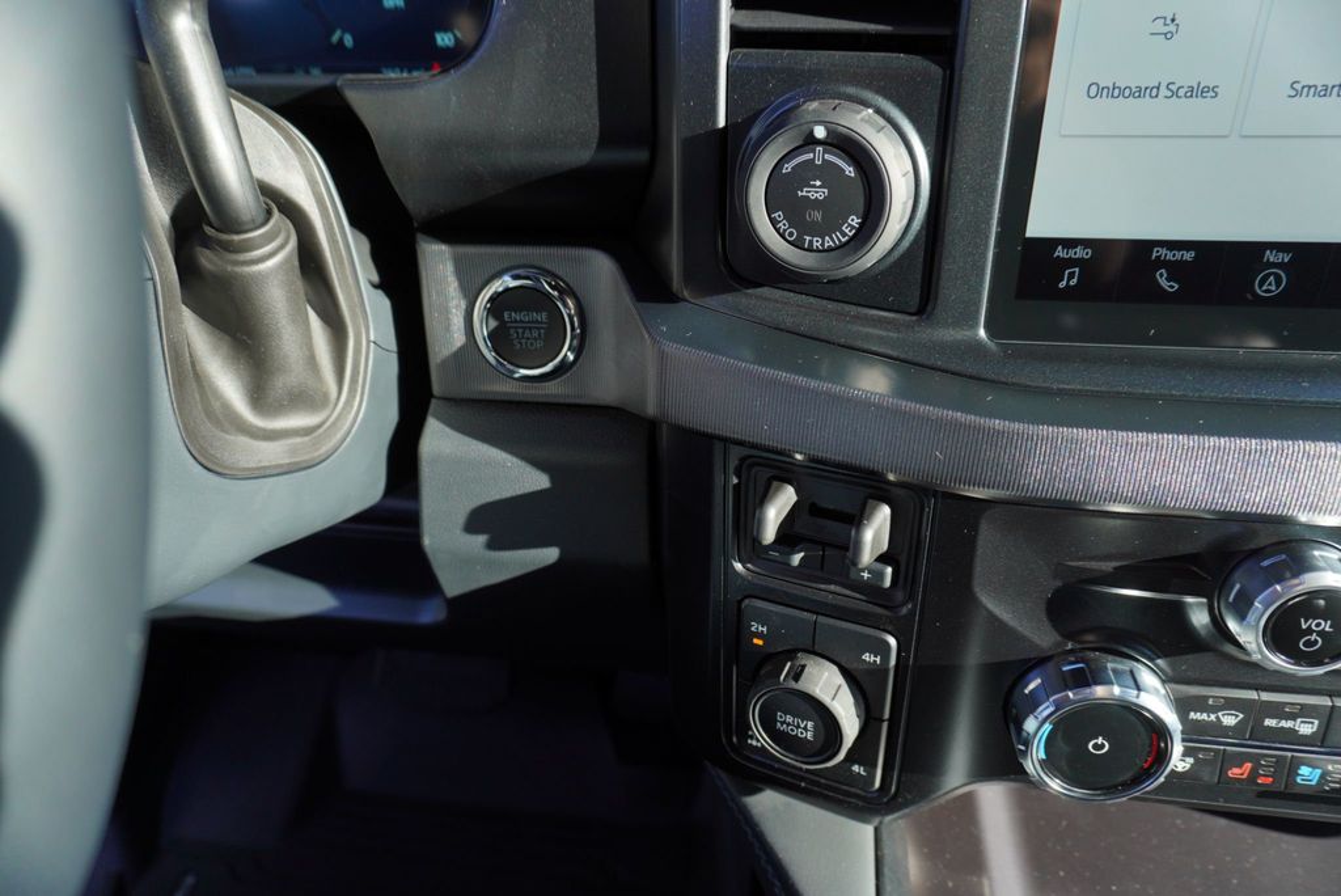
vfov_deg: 53.2
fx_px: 894
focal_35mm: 24
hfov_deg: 73.7
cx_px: 670
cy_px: 448
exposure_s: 1/320
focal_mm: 16
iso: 200
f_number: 4
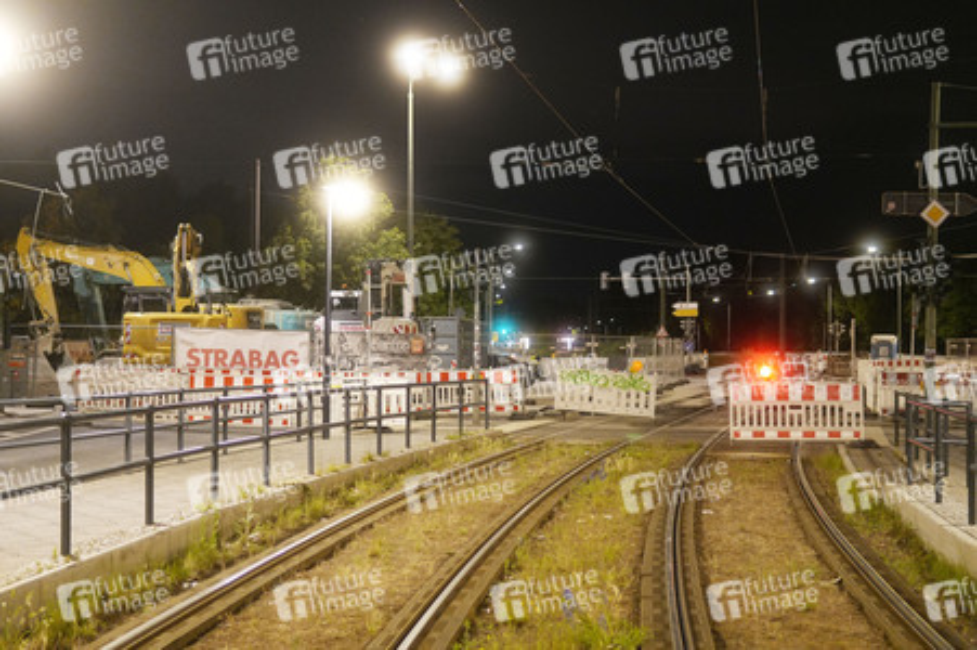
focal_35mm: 45
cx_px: 488
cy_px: 325
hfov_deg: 43.6
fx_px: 1220
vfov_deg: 29.8
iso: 1250
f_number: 1.6
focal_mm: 30
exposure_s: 1/40
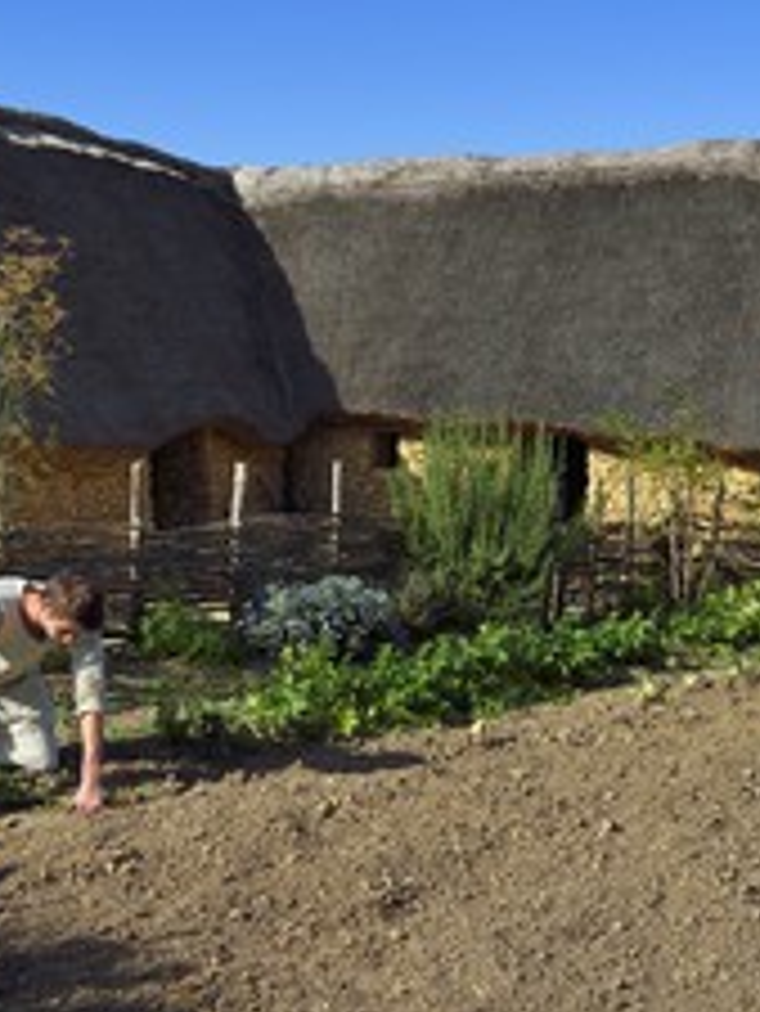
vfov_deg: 36.7
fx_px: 1521
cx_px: 445
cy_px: 427
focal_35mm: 52
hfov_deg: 28.0
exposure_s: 1/320
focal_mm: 29
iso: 200
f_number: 11
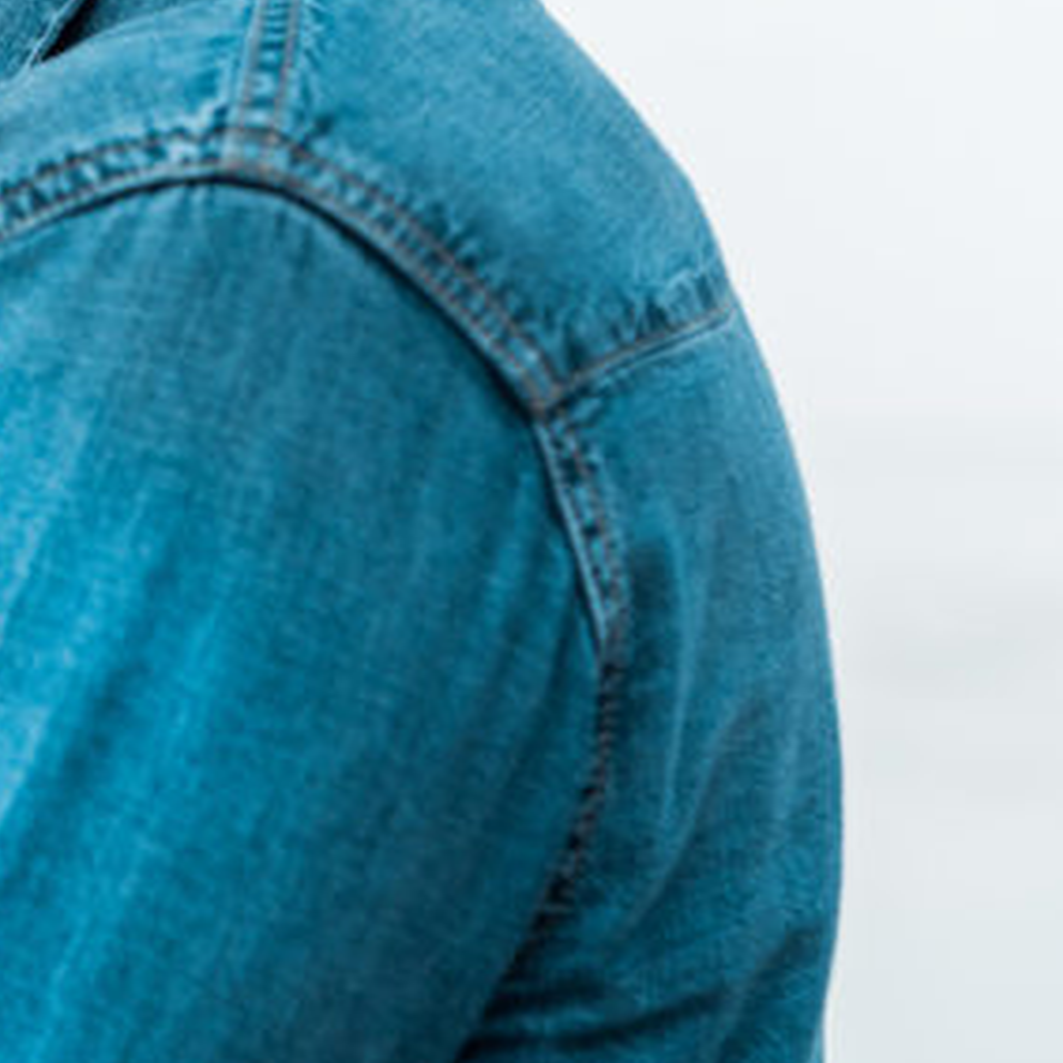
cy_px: 120
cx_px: -417
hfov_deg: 10.6
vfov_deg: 10.9
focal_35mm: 160
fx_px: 5559
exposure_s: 1/800
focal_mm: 52
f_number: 3.5
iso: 200
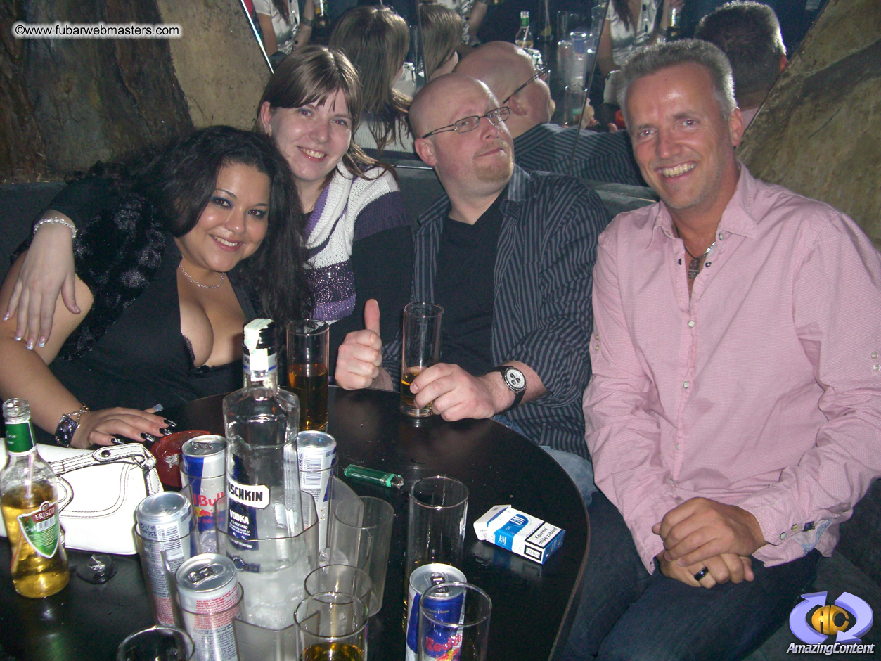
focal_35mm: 38
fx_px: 967
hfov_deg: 49.0
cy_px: 330
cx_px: 440
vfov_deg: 37.7
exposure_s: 1/60
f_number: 2.8
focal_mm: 7.9
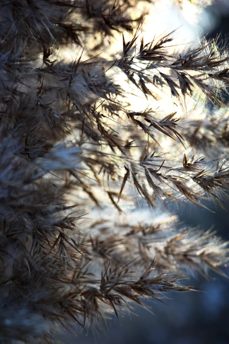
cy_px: 172
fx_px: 382
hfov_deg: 33.4
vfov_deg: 48.5
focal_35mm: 40
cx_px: 114
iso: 100
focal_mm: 26
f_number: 4.5
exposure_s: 1/100
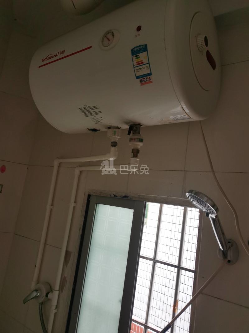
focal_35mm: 27
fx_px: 259
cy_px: 166
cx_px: 124
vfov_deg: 65.3
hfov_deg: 51.3
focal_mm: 5.58
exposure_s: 1/50
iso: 125
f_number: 1.8
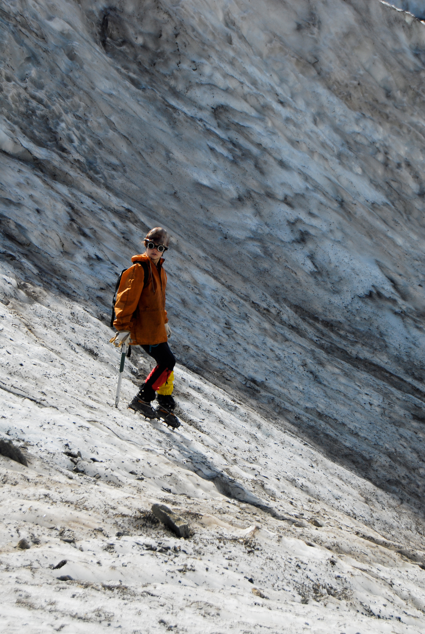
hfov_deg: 16.6
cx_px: 212
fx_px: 1457
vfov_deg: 24.6
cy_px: 317
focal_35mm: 82
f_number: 8
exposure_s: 1/160
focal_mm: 55
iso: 200
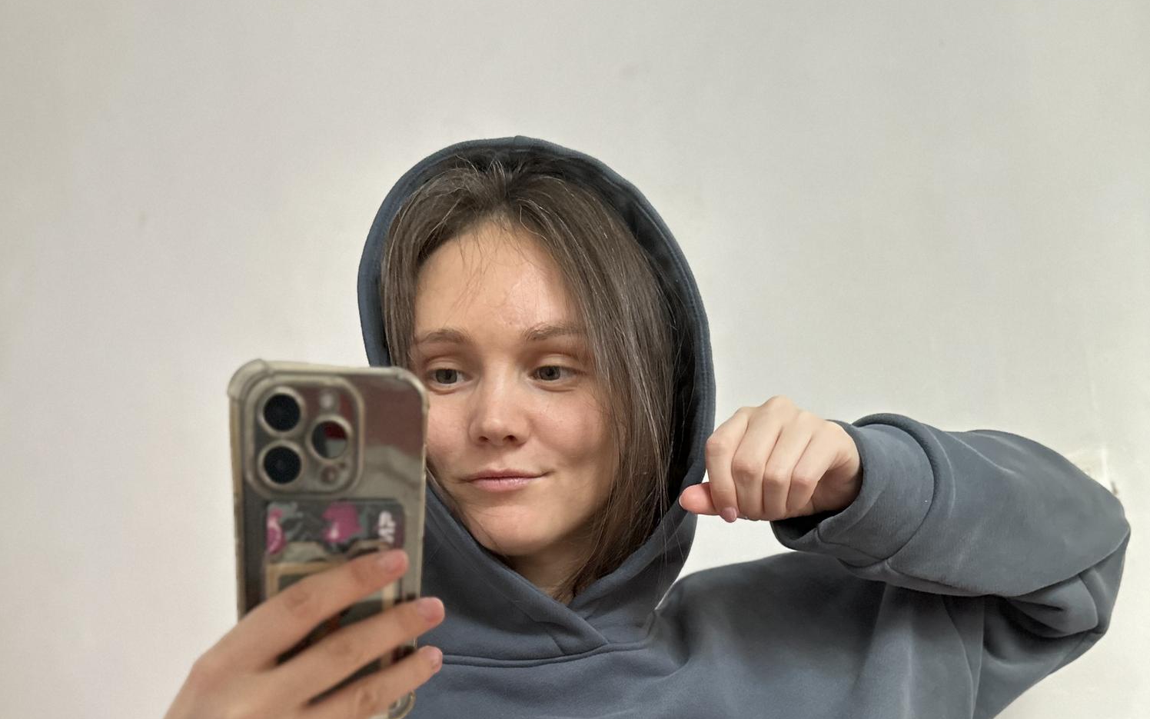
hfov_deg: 56.7
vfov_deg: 34.0
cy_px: 721
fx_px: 1066
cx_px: 576
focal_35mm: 34
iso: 1000
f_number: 1.78
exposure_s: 1/54
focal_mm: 6.86
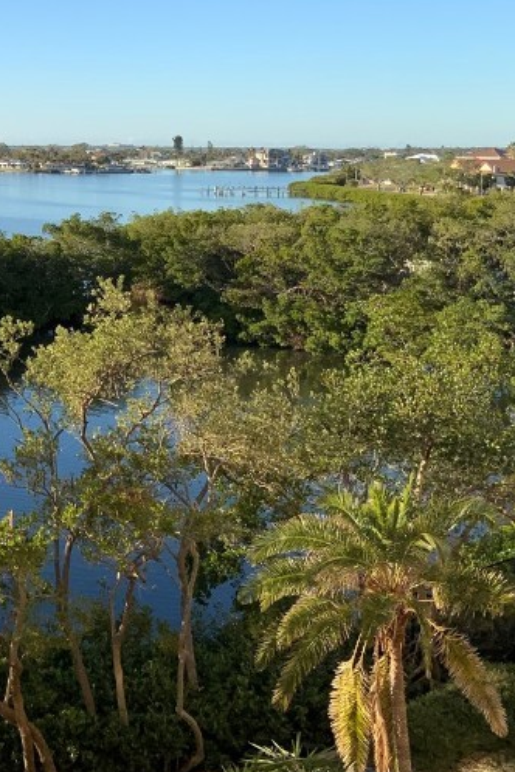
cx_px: -78
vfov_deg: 31.8
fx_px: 1330
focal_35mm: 62
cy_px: 194
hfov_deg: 20.7
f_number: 1.8
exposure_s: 1/1626
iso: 16
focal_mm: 3
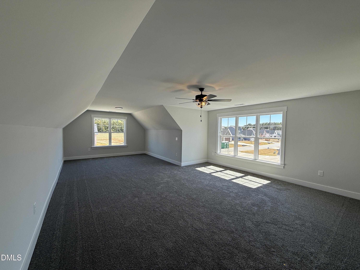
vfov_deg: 85.7
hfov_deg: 102.1
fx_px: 146
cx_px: 180
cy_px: 135
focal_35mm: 14
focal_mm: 2.22
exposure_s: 1/269
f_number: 2.2
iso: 50
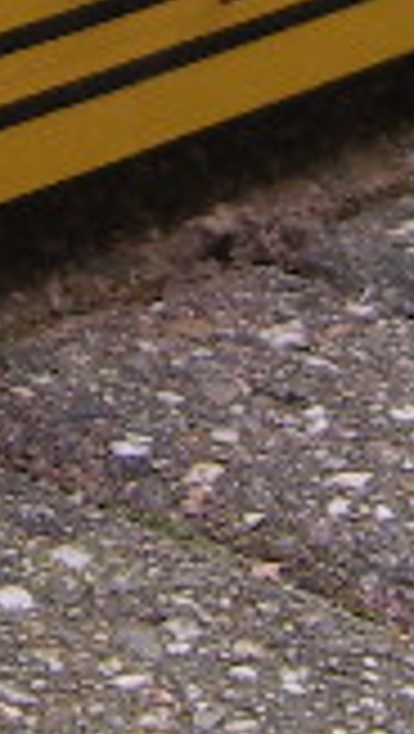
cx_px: -225
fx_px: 4516
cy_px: -576
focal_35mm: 232
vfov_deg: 8.9
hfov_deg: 5.2
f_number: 2.8
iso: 100
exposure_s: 1/80
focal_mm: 7.3
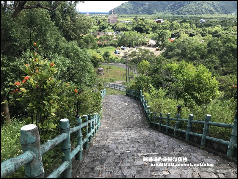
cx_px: 119
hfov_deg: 63.4
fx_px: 193
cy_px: 90
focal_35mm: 28
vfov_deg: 49.8
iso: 20
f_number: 1.8
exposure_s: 1/520
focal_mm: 3.99
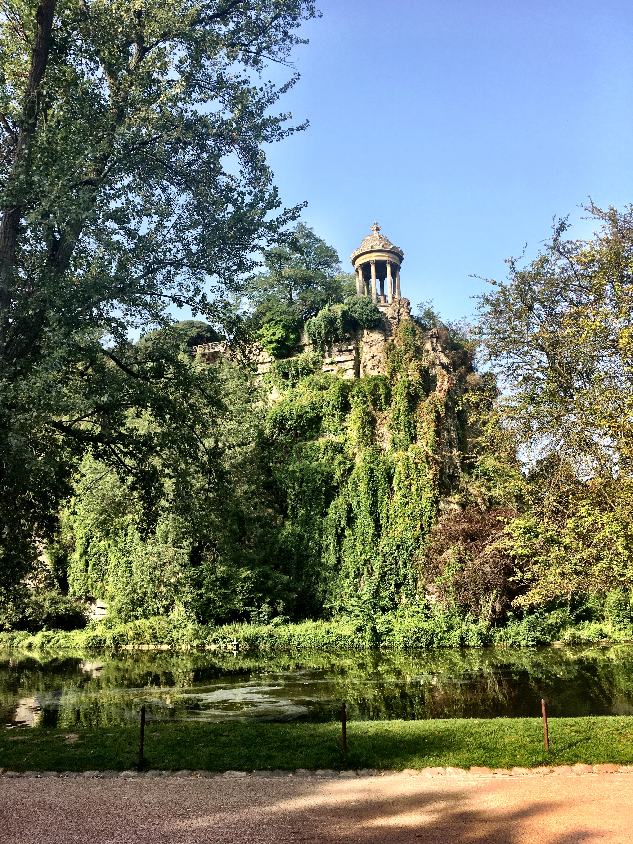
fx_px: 707
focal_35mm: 29
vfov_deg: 61.7
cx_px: 316
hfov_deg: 48.2
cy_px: 422
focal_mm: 4.15
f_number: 2.2
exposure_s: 1/777
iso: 25
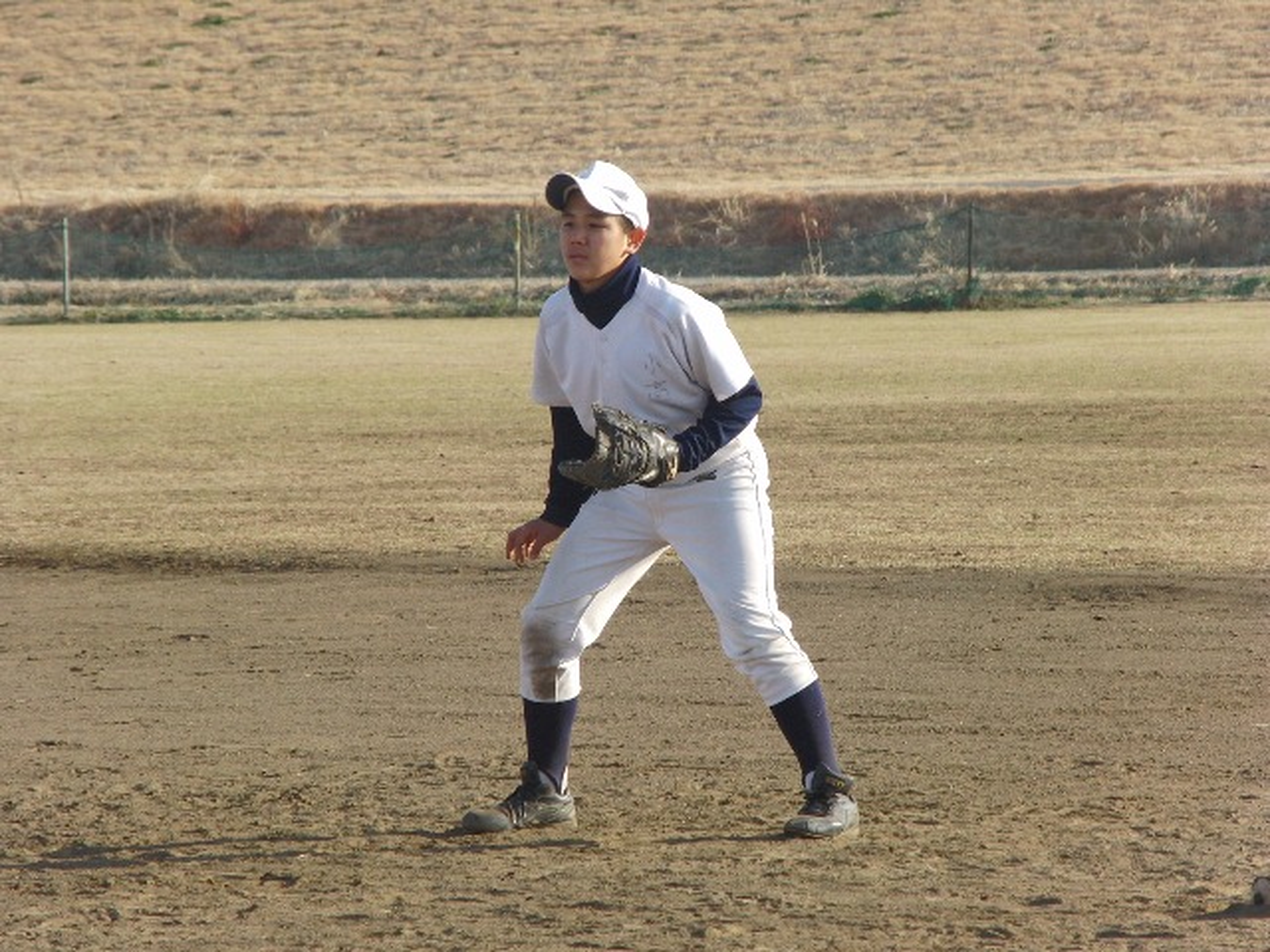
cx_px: 635
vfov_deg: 5.5
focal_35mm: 272
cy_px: 476
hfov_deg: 7.3
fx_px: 9979
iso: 100
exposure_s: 1/400
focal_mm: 48.1
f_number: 4.5
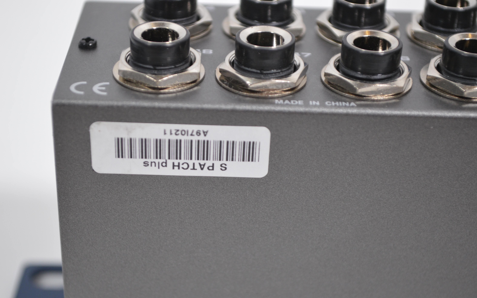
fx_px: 962
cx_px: 240
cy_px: 160
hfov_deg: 27.8
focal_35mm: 74
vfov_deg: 17.6
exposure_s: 1/60
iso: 640
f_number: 5.6
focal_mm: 48
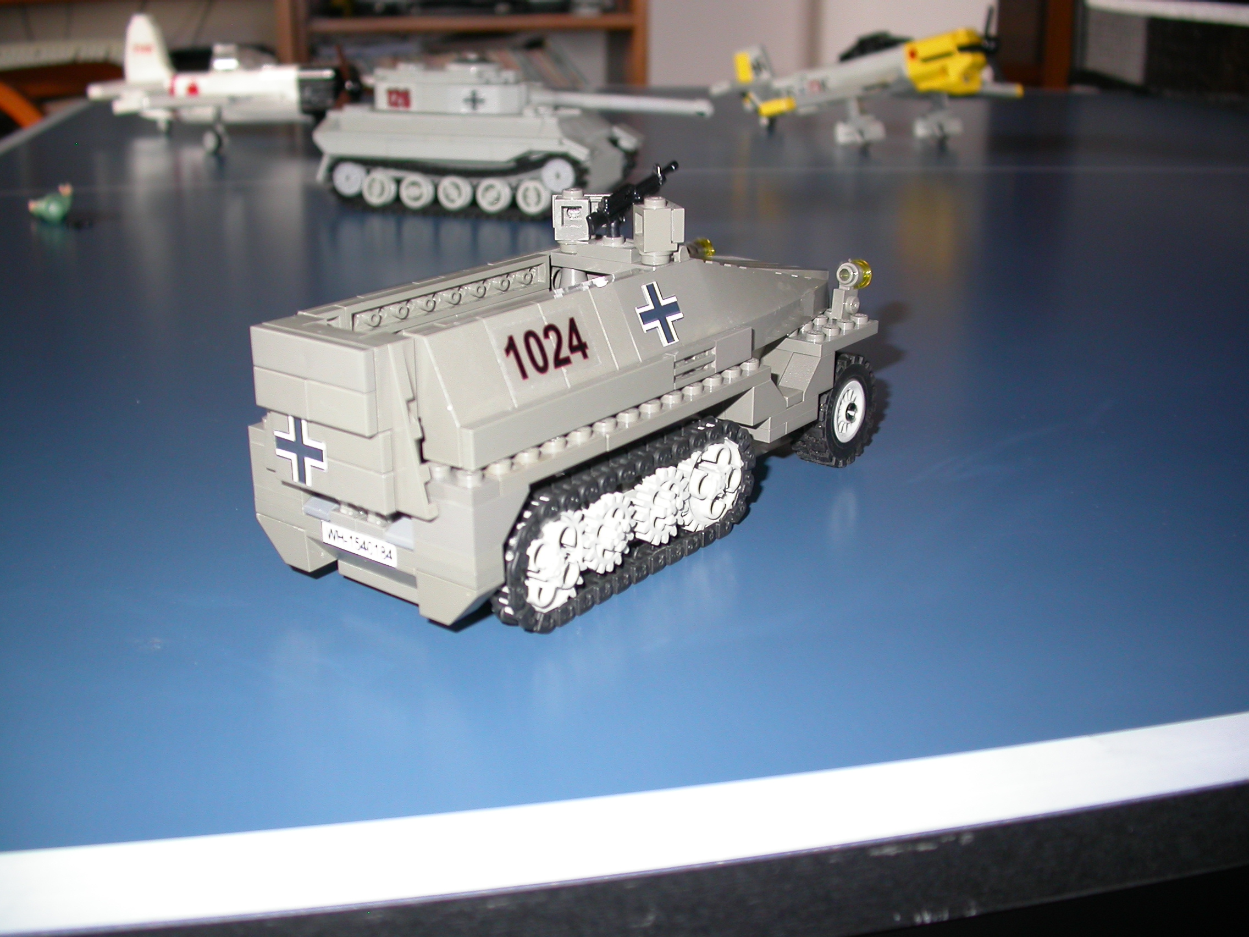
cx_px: 624
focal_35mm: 38
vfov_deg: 37.7
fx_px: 1371
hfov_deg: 49.0
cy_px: 468
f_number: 2.6
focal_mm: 7.85
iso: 100
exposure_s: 1/60
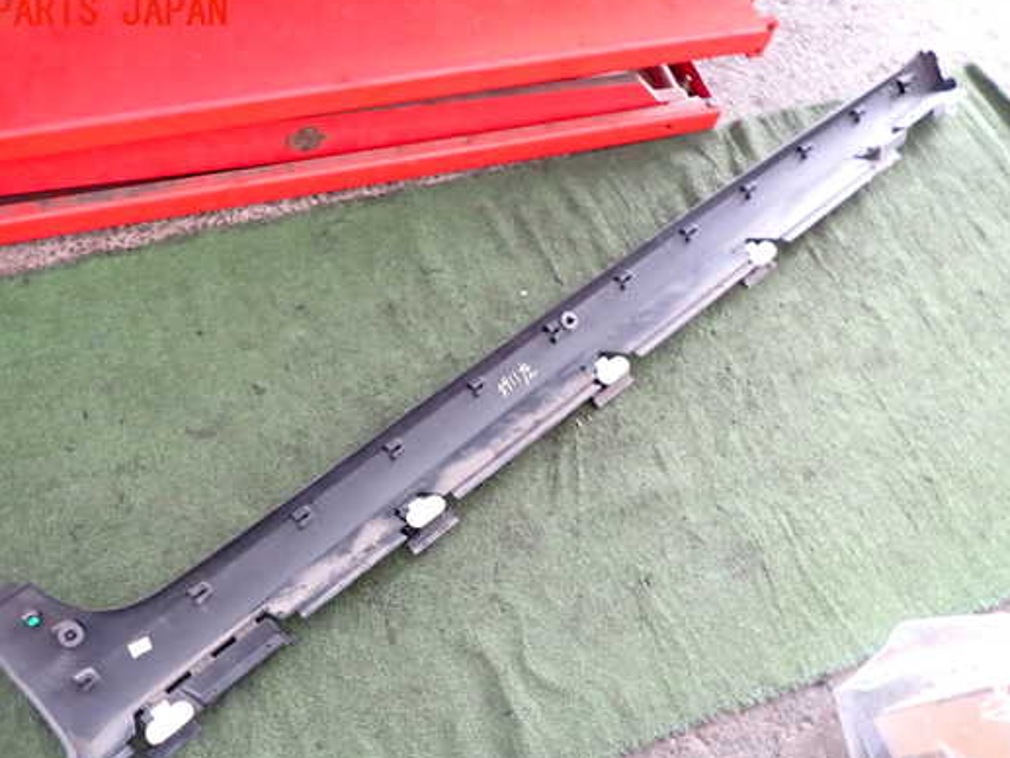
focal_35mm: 29
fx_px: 846
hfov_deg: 61.5
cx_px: 459
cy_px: 428
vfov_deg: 48.1
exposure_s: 1/30
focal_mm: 4.5
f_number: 2
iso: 640
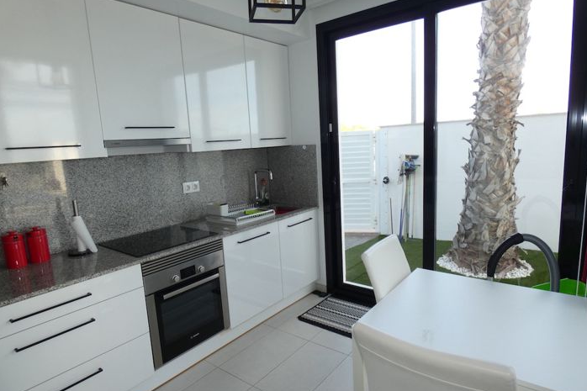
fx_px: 342
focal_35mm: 21
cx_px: 295
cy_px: 205
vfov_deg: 59.4
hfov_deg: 81.2
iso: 80
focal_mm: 3.6
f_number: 2.8
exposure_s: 1/160
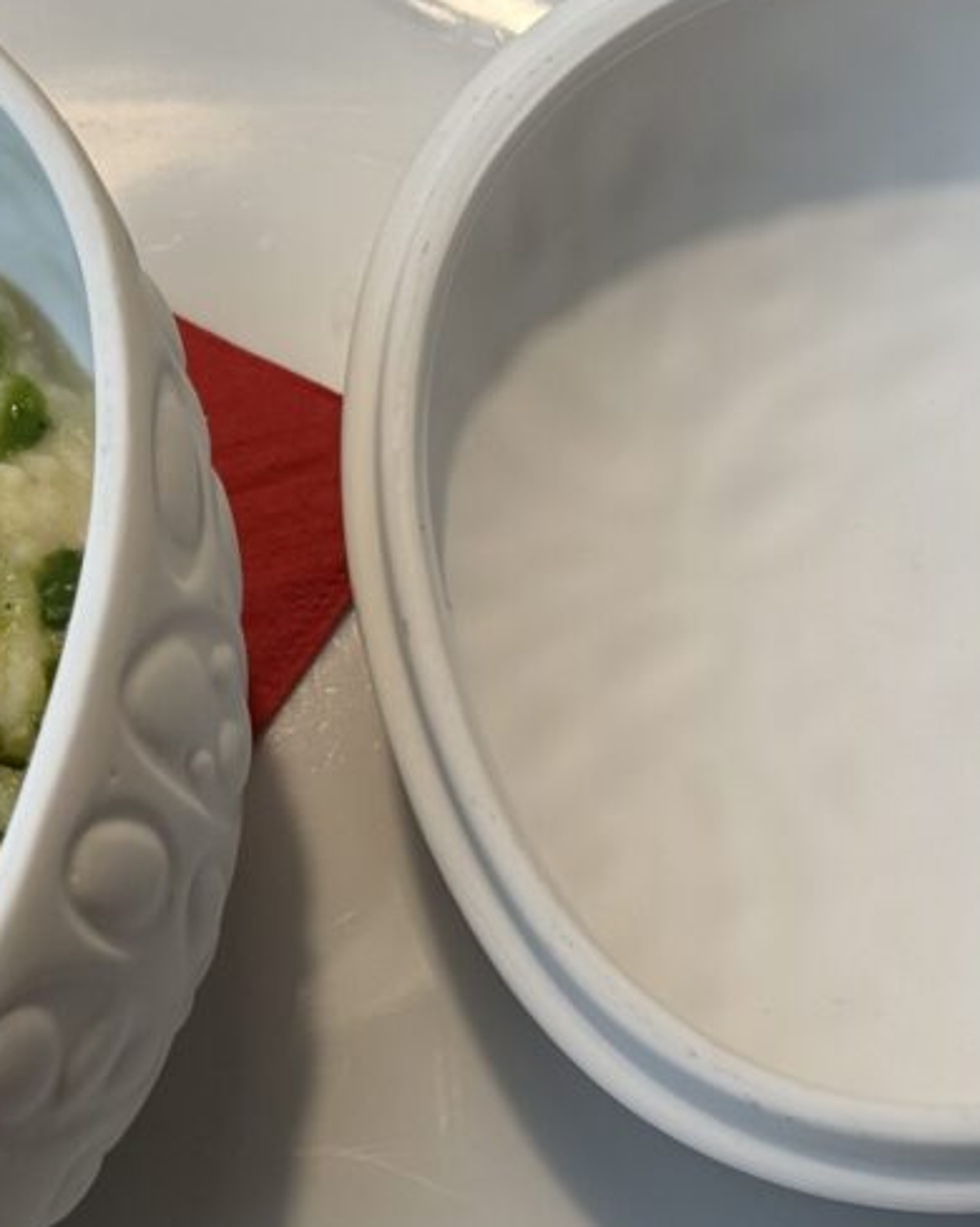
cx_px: -60
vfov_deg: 20.0
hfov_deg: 15.6
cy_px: 671
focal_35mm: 96
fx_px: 3483
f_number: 1.78
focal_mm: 6.76
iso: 160
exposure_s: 1/156
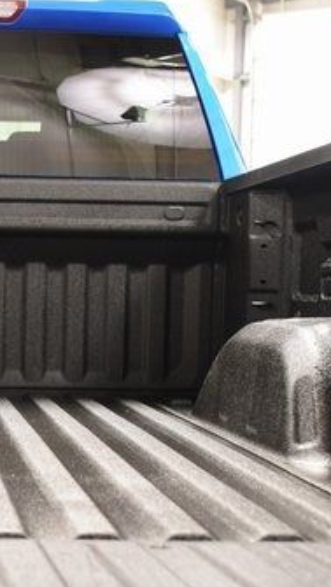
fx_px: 1121
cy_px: 350
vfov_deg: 29.3
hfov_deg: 16.0
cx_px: -84
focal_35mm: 72
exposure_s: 1/50
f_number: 2.8
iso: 1600
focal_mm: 24
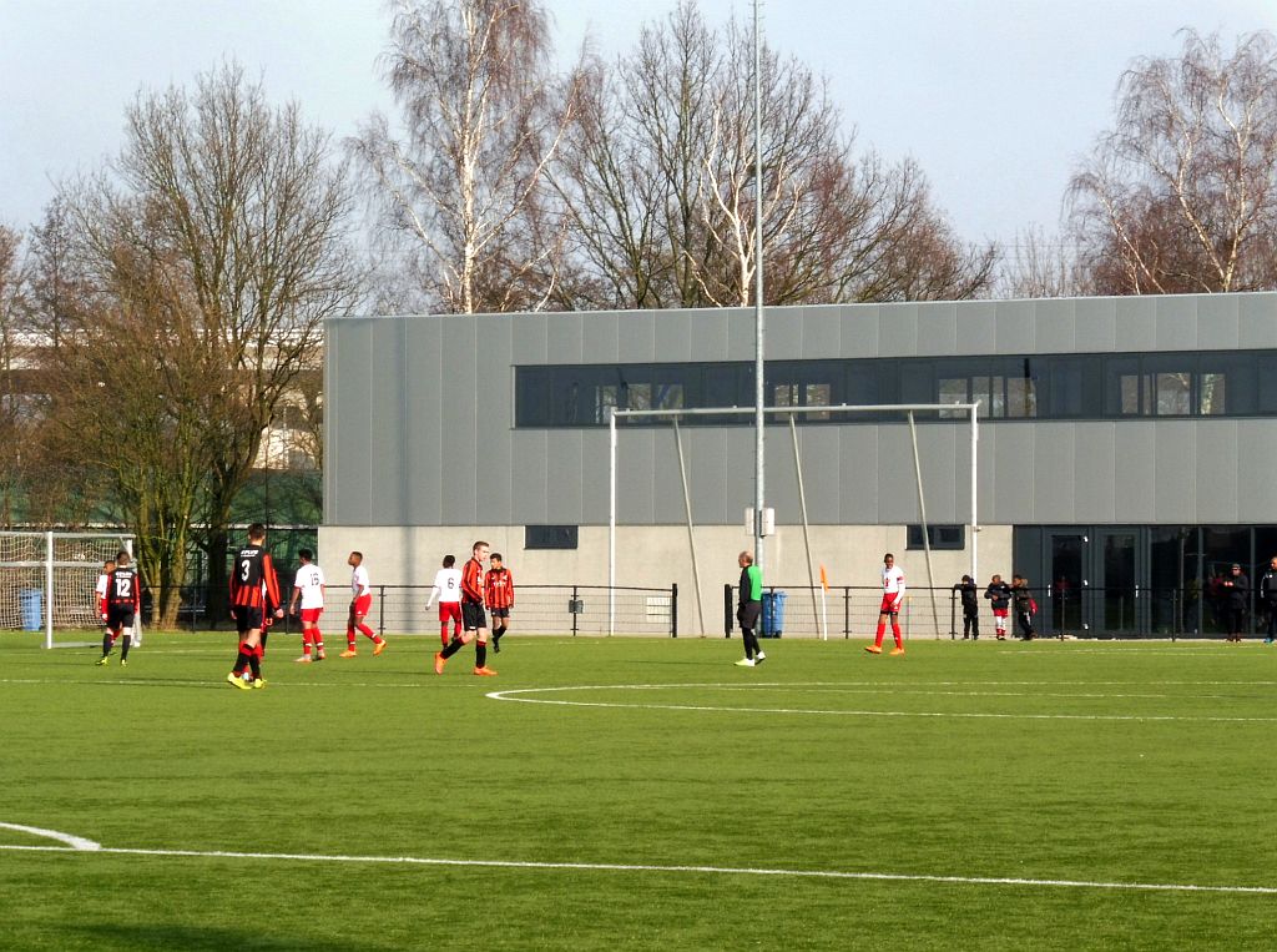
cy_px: 476
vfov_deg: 9.6
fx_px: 5668
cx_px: 638
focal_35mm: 154
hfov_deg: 12.9
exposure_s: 1/200
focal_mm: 27.6
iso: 100
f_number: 7.1
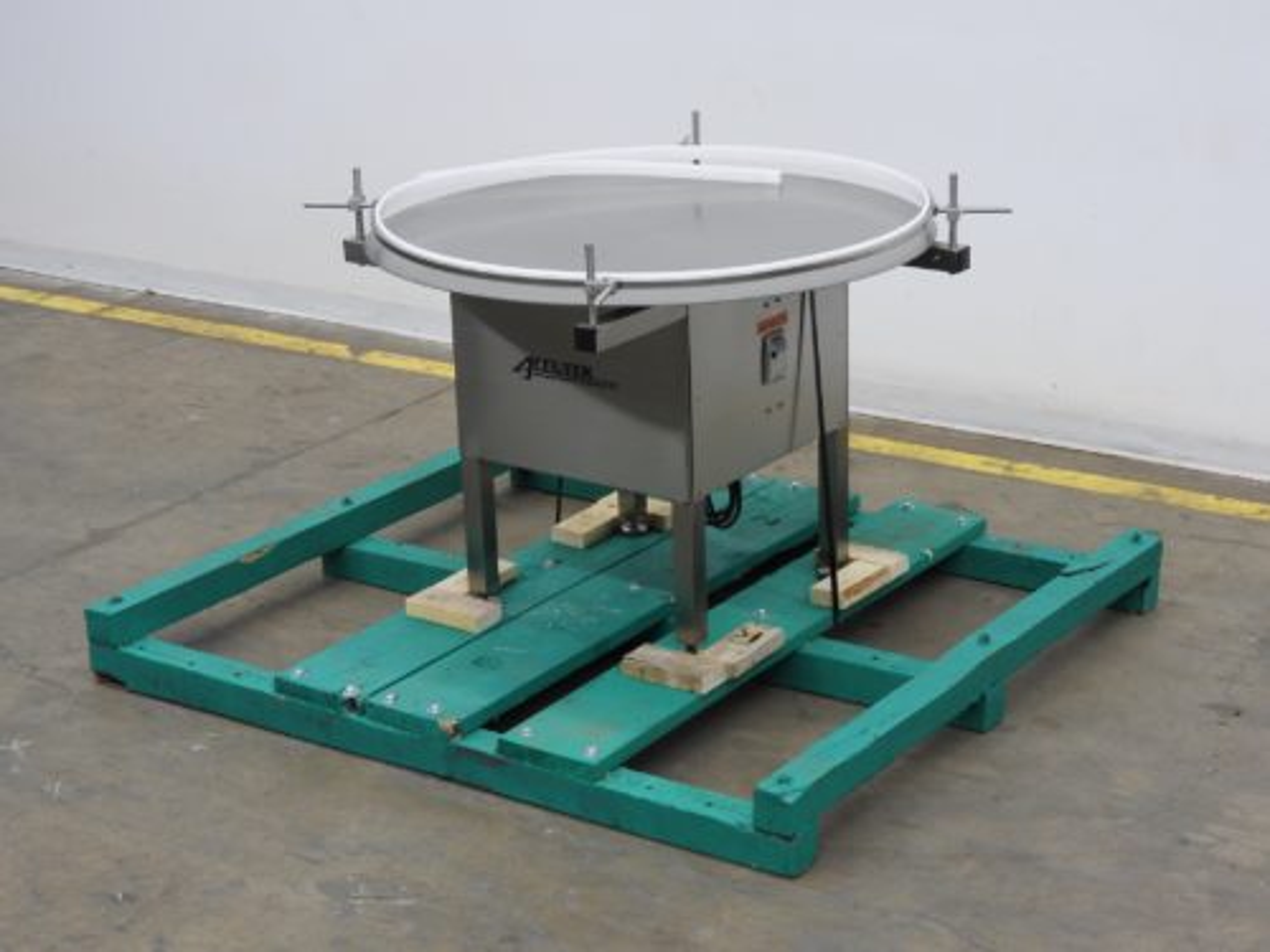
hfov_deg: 27.8
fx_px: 2568
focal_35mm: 70
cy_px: 476
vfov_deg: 21.0
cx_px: 635
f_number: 4.5
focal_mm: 12.5
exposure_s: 1/30
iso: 200
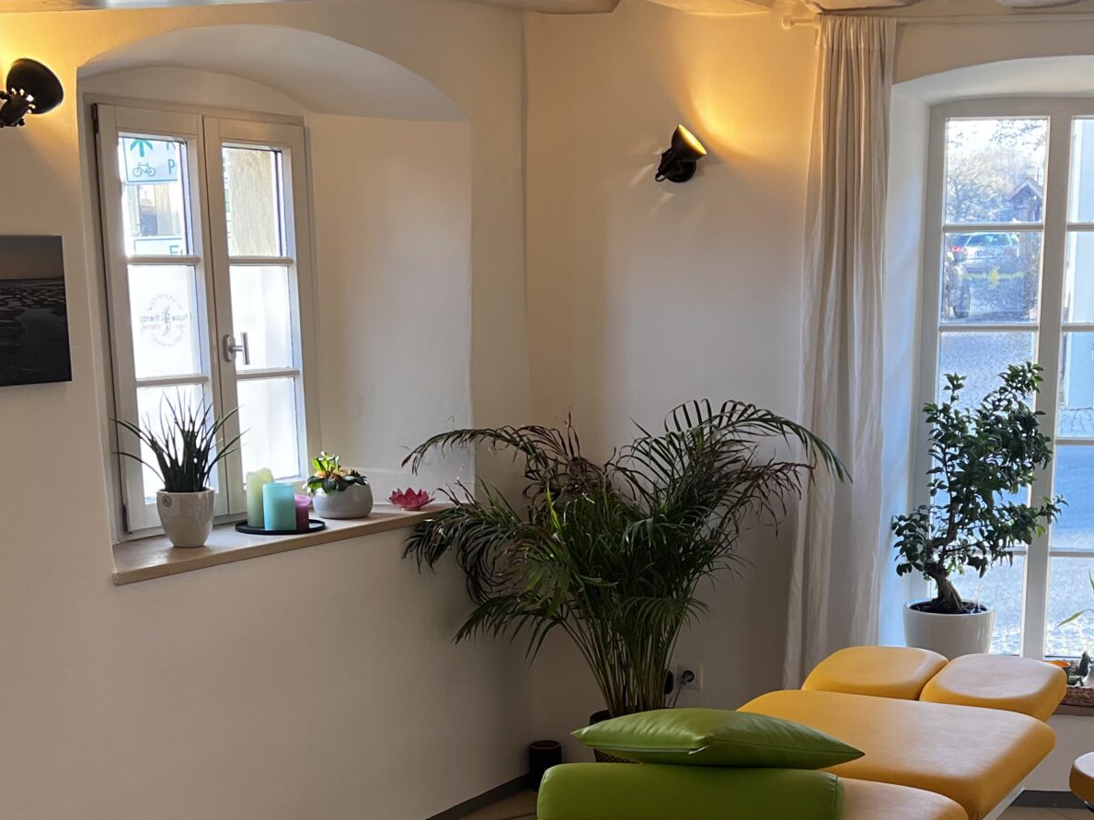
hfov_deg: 34.2
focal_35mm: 56
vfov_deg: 25.6
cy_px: 653
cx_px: 689
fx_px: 1769
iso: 125
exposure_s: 1/100
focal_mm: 5.7
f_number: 1.5
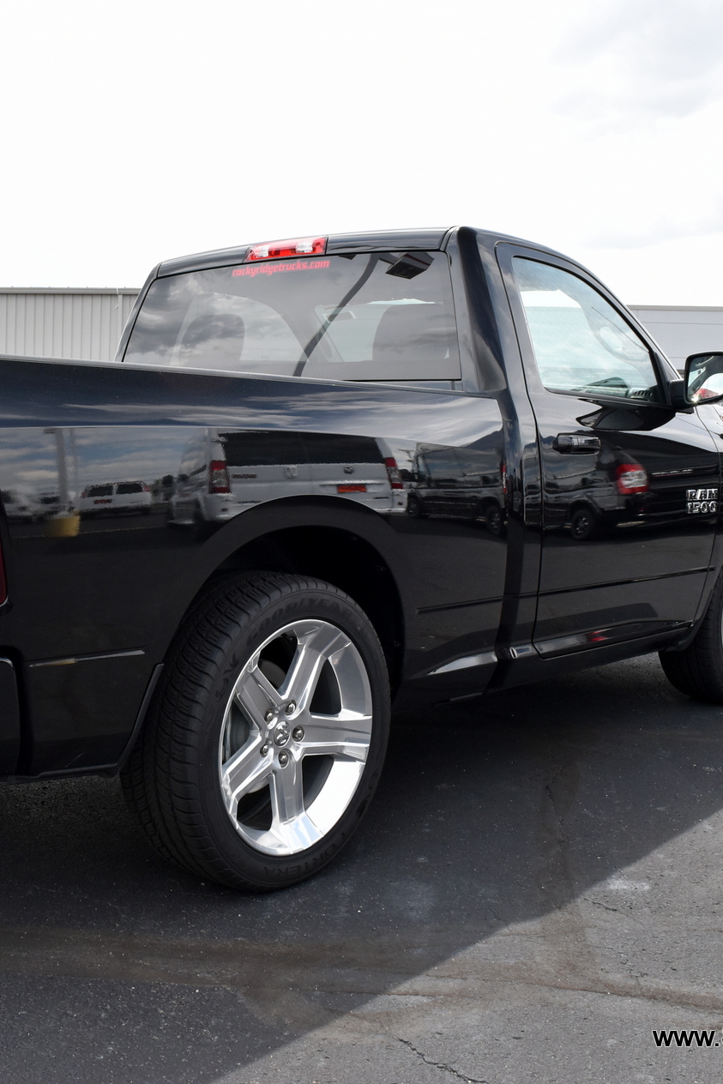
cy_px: 537
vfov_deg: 47.4
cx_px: 193
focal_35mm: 41
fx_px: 1235
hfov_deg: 32.1
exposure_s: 1/200
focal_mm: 18
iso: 400
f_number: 7.1
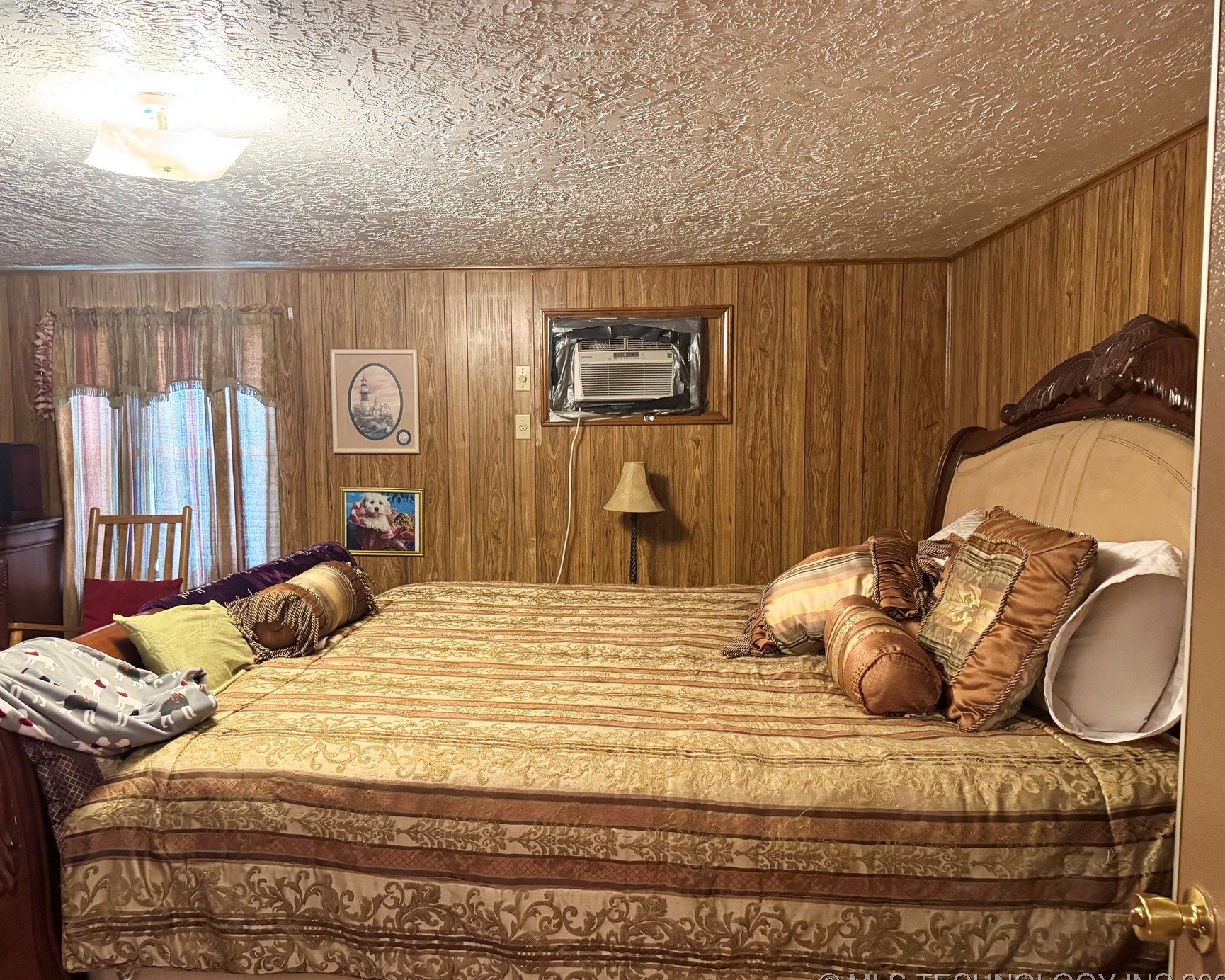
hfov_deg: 66.0
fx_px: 943
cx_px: 574
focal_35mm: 26
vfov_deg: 54.9
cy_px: 505
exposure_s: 1/60
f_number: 1.78
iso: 800
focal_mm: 6.76
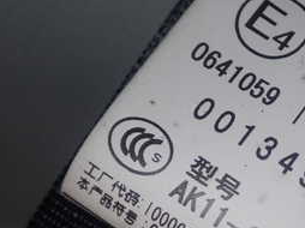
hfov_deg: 19.8
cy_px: 221
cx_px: 281
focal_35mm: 97
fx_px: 854
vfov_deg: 15.0
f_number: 8
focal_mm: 7.31
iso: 200
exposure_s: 1/40
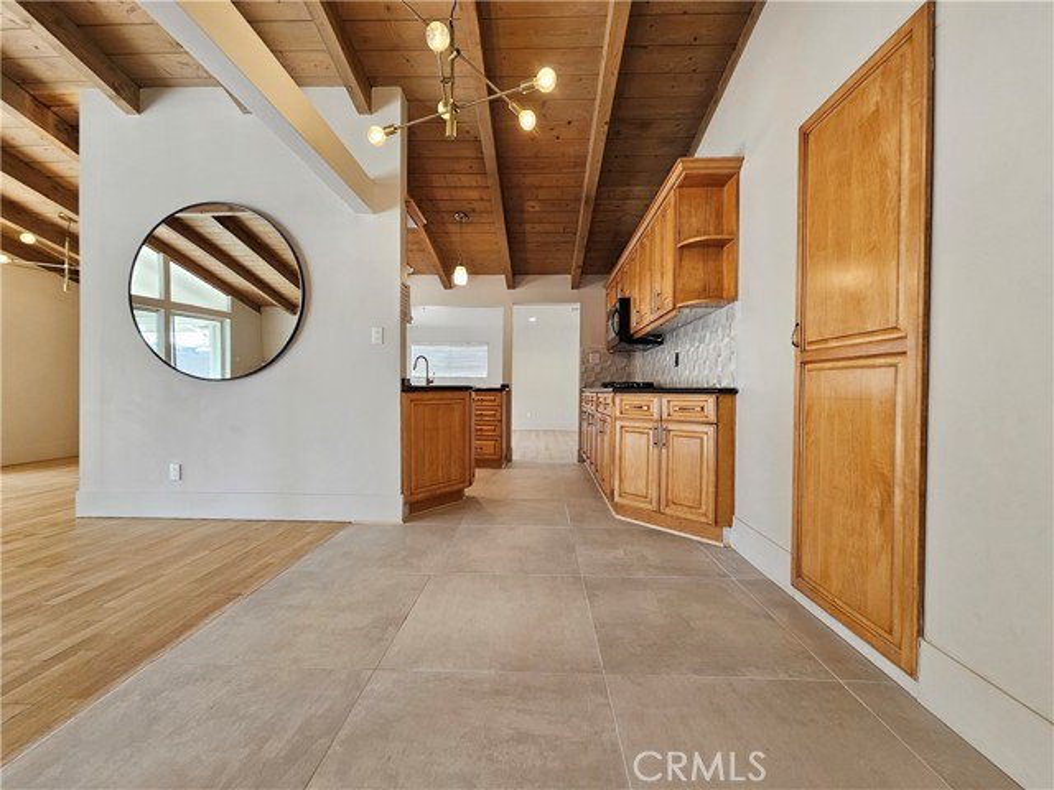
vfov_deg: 89.9
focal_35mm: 13
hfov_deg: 106.2
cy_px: 395
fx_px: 396
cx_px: 527
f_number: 2.2
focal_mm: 2.2
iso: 125
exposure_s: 1/77.4
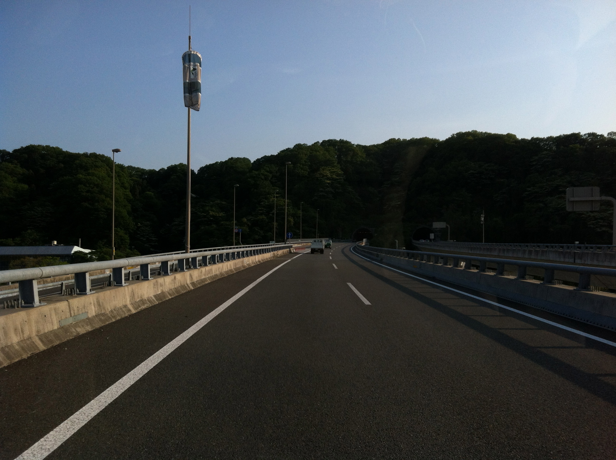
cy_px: 230
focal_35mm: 35
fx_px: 622
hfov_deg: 52.7
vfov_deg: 40.6
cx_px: 308
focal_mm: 3.85
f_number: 2.8
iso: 80
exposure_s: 1/1205
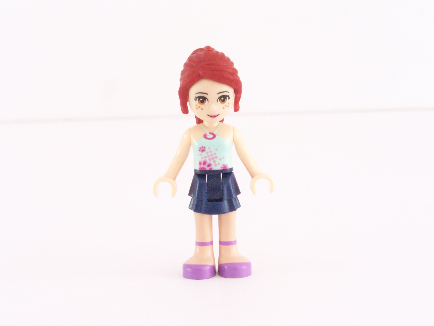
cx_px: 217
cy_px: 163
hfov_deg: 18.7
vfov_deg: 14.1
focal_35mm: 105
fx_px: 1316
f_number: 8
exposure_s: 1/6
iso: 400
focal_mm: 17.5
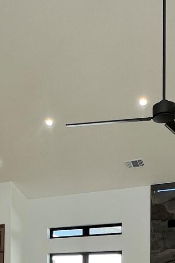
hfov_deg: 26.8
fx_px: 365
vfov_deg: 34.6
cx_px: 59
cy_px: 284
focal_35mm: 50
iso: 32
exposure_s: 1/120
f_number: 1.8
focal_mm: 1.57
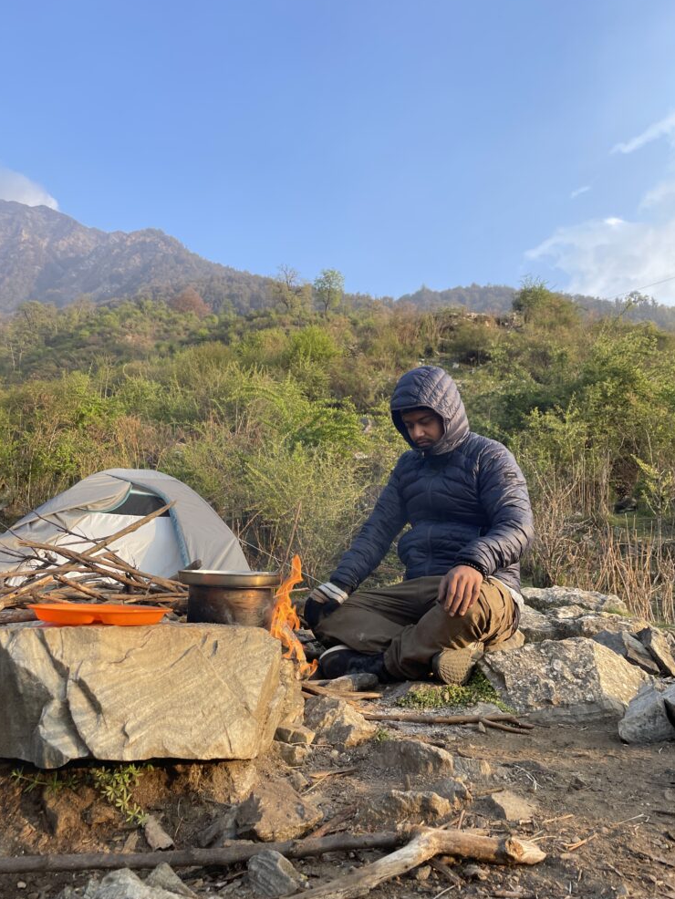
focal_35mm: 27
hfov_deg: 51.4
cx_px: 330
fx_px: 702
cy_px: 439
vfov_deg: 65.3
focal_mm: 4.2
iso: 32
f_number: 1.6
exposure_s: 1/535
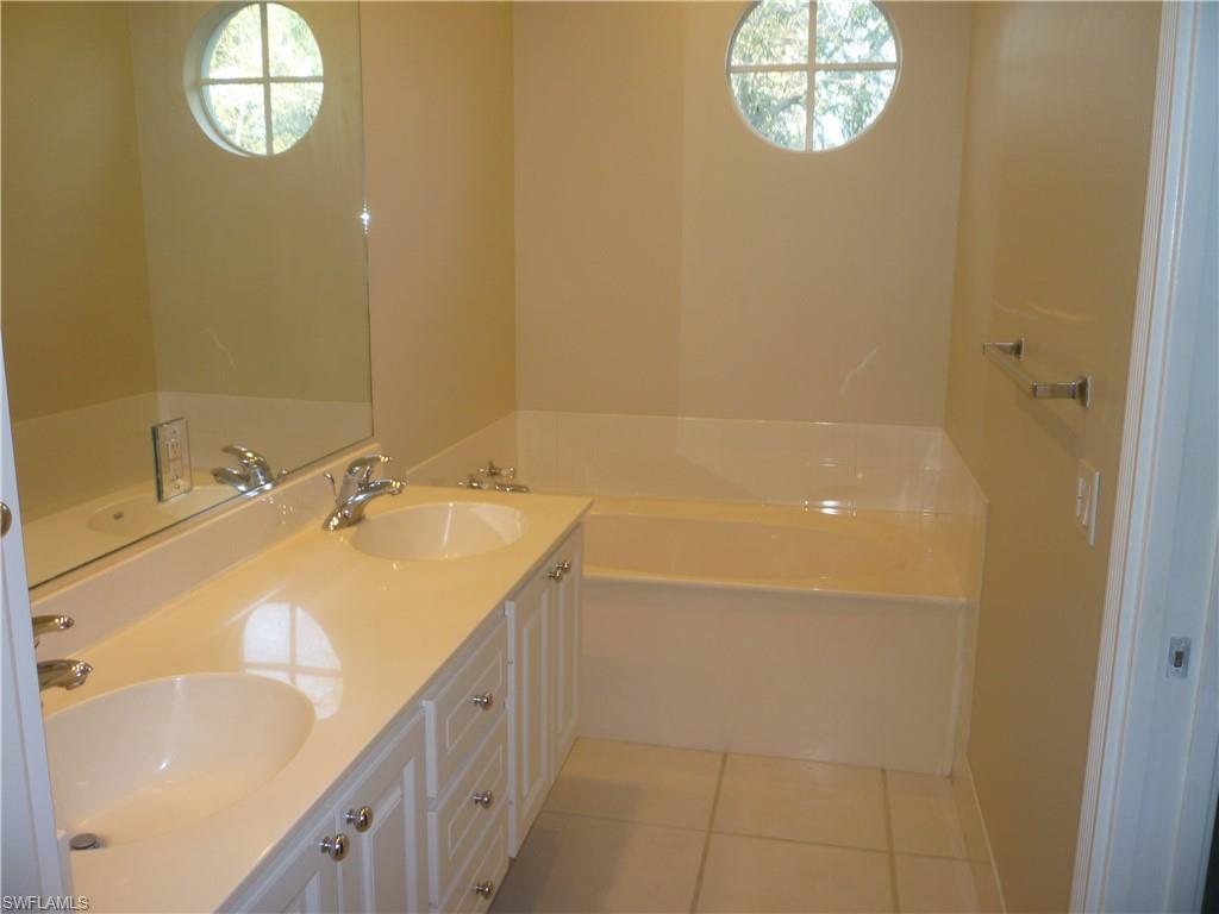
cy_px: 457
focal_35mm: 29
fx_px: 1021
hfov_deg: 61.7
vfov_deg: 48.2
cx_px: 610
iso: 100
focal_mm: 5.2
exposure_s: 1/30
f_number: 3.3
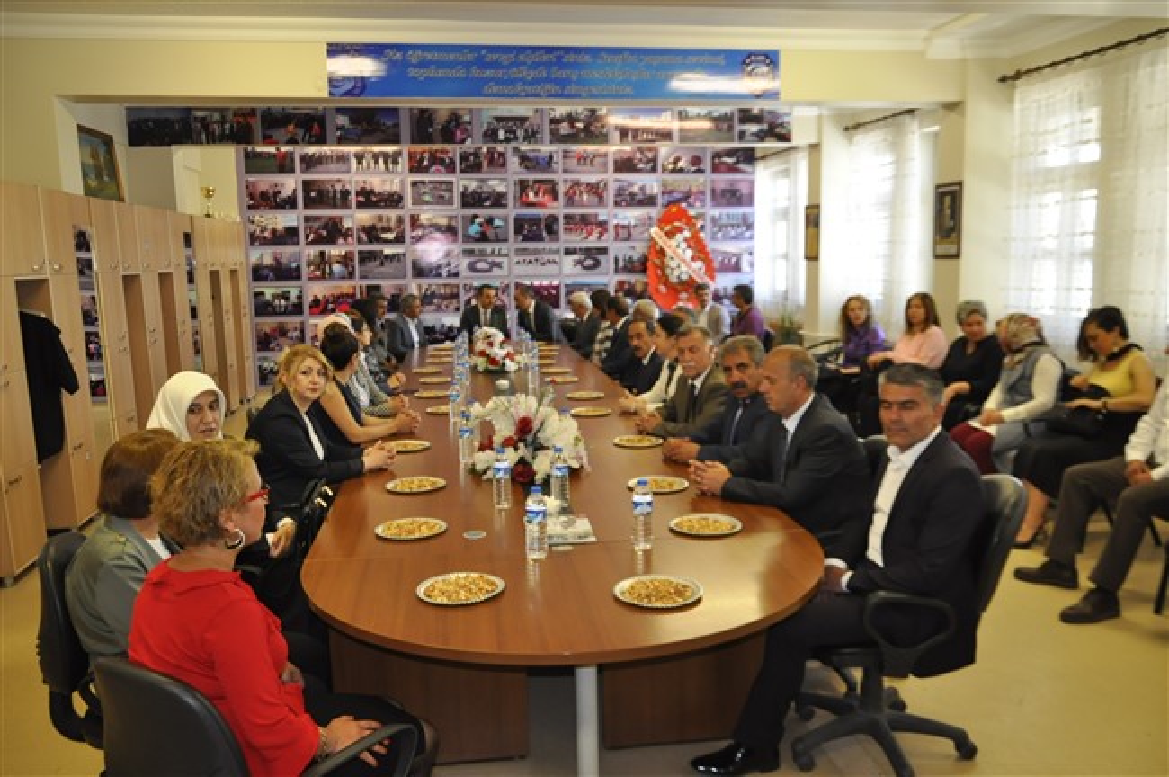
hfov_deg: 67.4
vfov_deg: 47.8
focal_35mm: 27
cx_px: 584
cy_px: 388
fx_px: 876
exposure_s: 1/80
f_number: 3.5
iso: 800
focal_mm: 18
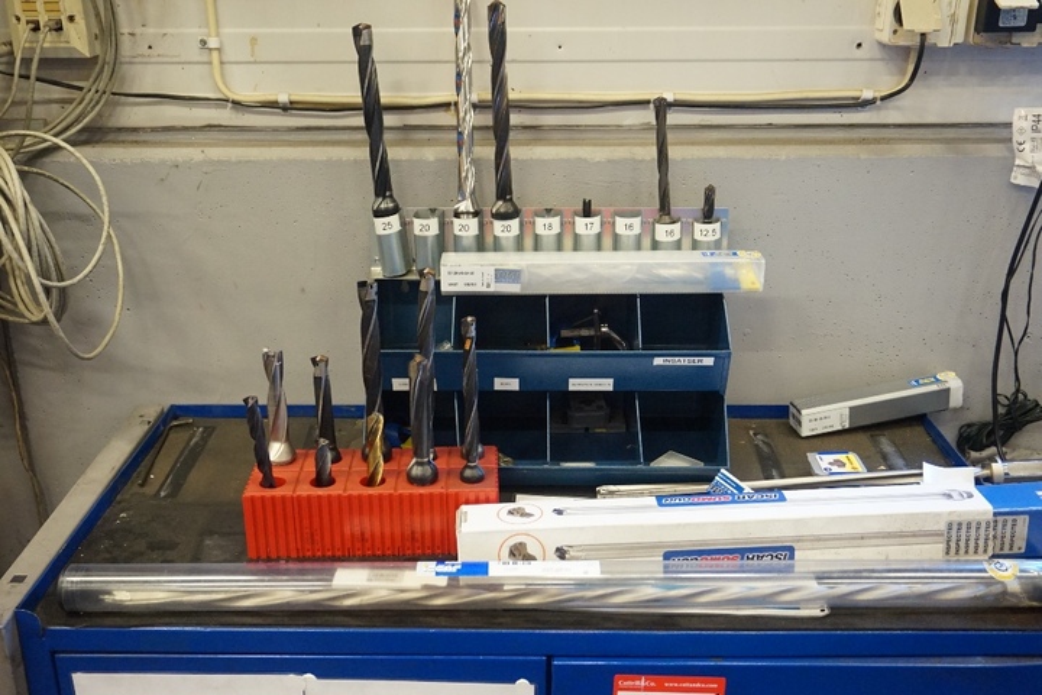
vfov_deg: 36.9
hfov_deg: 53.1
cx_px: 521
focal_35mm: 36
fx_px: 1042
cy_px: 348
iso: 3200
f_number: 4.5
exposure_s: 1/60
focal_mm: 24
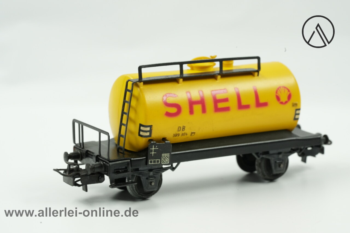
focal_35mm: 90
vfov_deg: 15.2
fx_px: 875
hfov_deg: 22.6
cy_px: 116
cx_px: 175
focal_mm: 90
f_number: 16
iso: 2500
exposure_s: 1/30
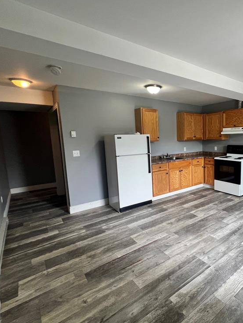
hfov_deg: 66.5
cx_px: 186
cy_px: 163
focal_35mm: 18
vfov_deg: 87.8
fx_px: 168
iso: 100
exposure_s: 1/120
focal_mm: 1.57
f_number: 1.8
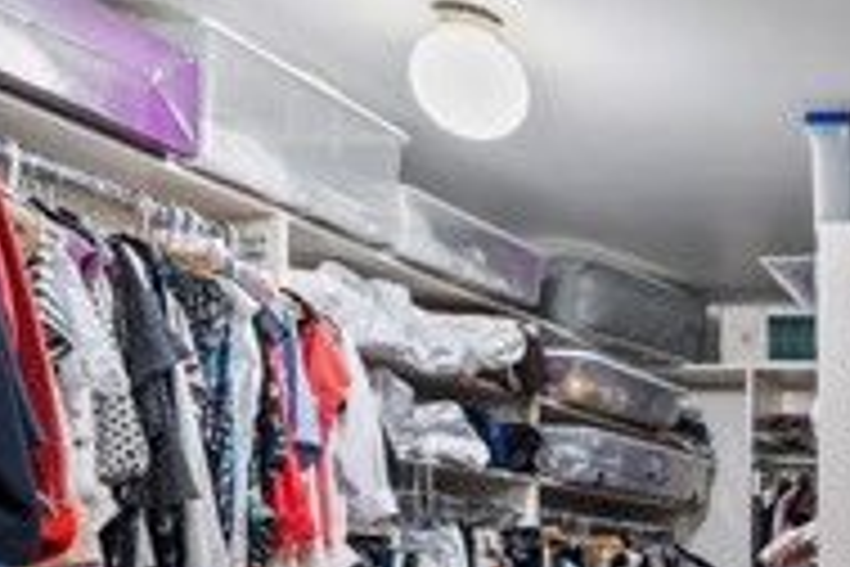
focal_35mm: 44
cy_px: 592
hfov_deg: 31.2
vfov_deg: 28.3
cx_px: 1174
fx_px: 1039
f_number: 9
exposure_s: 1
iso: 250
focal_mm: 13
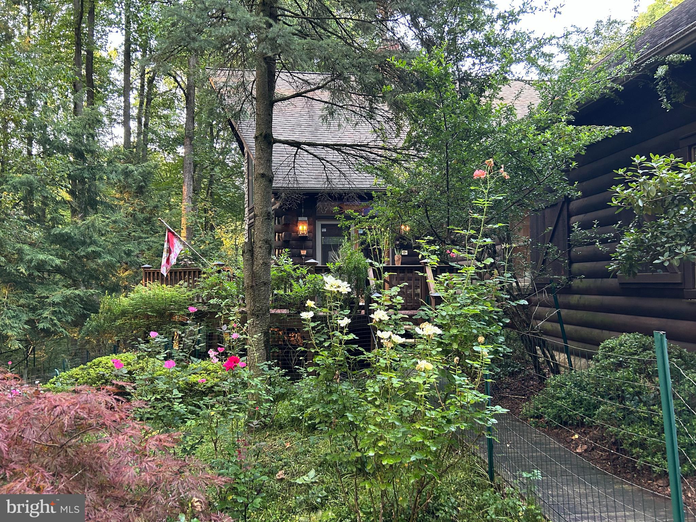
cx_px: 348
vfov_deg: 53.1
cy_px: 261
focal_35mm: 26
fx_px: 523
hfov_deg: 67.3
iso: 250
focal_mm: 5.7
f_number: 1.5
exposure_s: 1/60
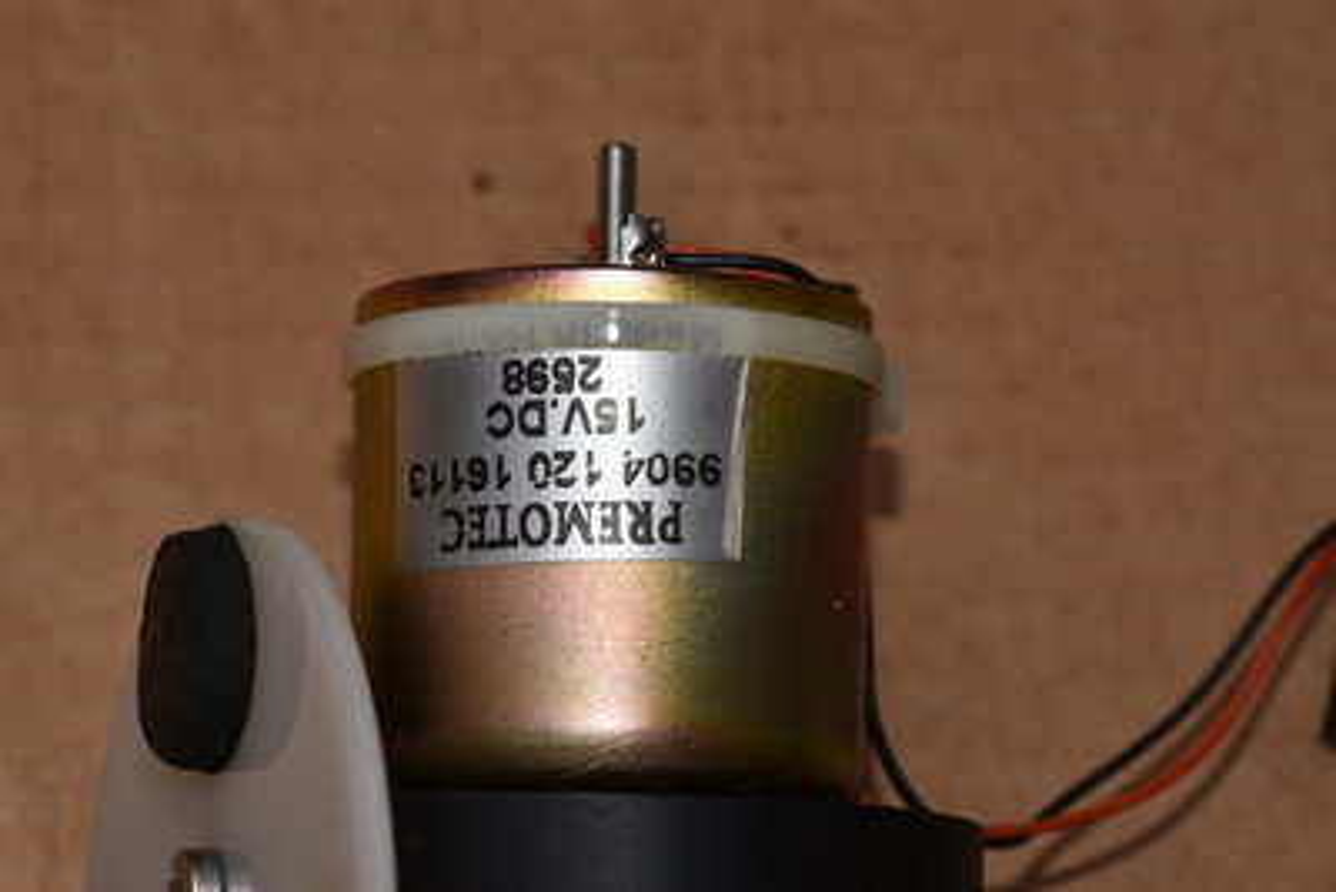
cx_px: 668
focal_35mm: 105
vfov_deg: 13.1
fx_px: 3898
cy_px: 446
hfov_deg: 19.4
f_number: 18
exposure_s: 1/60
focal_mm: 105
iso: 100
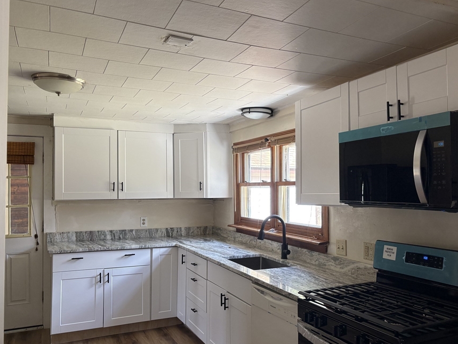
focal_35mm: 31
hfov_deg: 58.0
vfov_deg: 45.4
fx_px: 410
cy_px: 181
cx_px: 267
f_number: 1.6
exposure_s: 1/107
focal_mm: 5.96
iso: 125
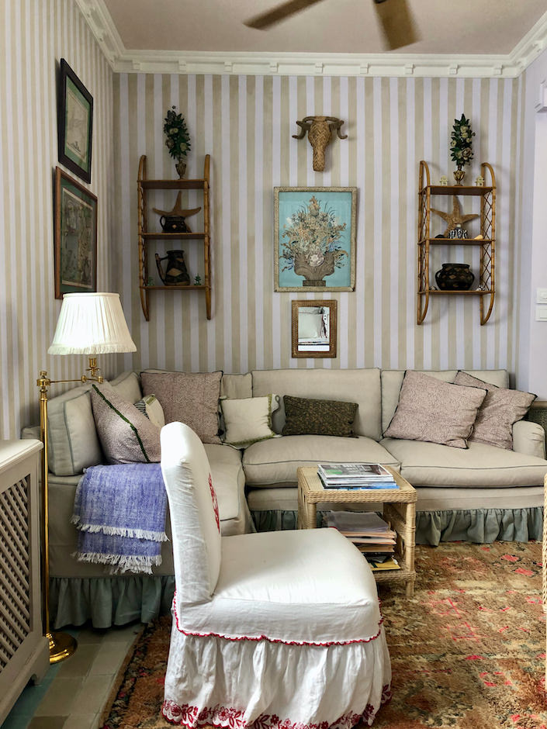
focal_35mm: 28
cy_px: 364
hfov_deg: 49.7
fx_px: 590
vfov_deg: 63.4
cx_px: 274
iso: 64
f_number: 1.8
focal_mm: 3.99
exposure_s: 1/17
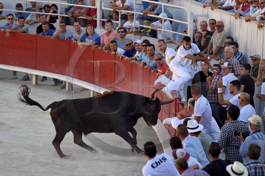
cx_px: 132
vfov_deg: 6.9
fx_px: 1472
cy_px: 88
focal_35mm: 200
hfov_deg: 10.3
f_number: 4
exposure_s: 1/1250
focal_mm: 200
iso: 400
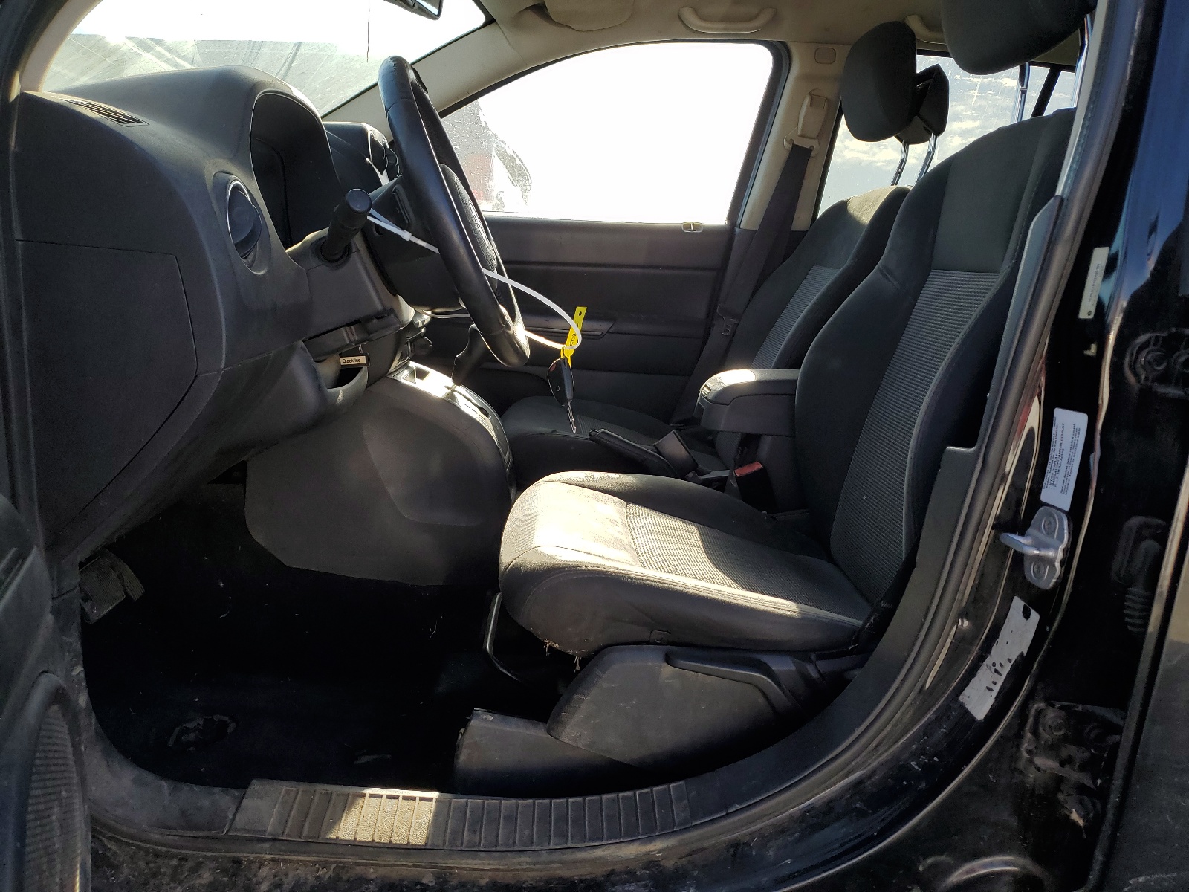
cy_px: 446
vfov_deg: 53.1
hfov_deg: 67.3
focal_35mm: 26
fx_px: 893
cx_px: 594
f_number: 1.5
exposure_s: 1/1000
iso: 50
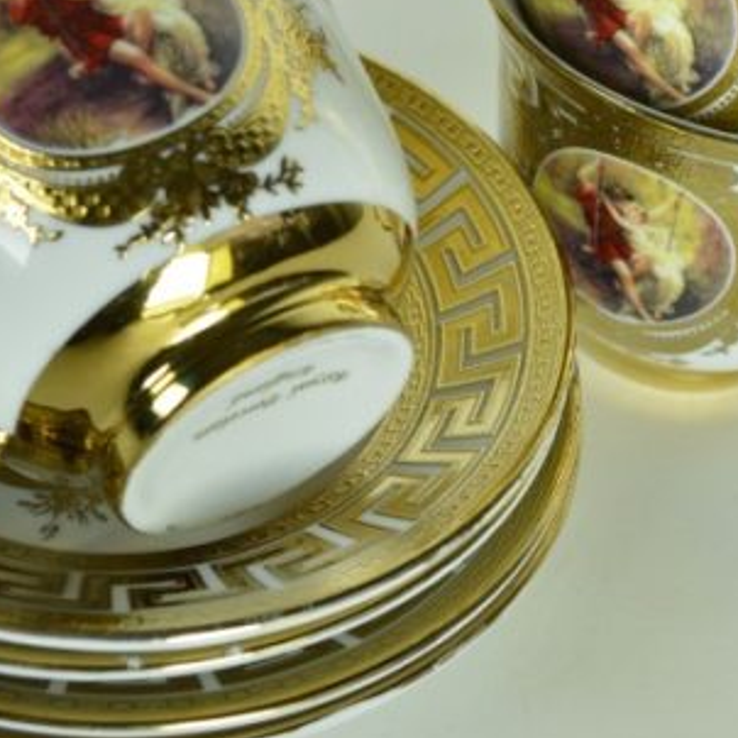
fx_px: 1954
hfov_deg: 21.4
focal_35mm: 81
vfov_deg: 21.1
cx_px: 401
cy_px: 152
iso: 100
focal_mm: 24
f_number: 6.3
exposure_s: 1/125
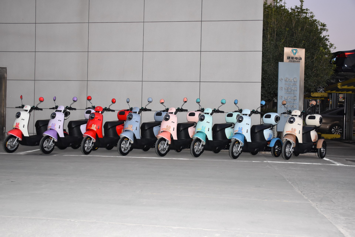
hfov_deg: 53.1
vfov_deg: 36.9
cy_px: 118
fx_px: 355
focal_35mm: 36
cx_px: 178
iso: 800
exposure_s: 1/80
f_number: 4.5
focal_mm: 24
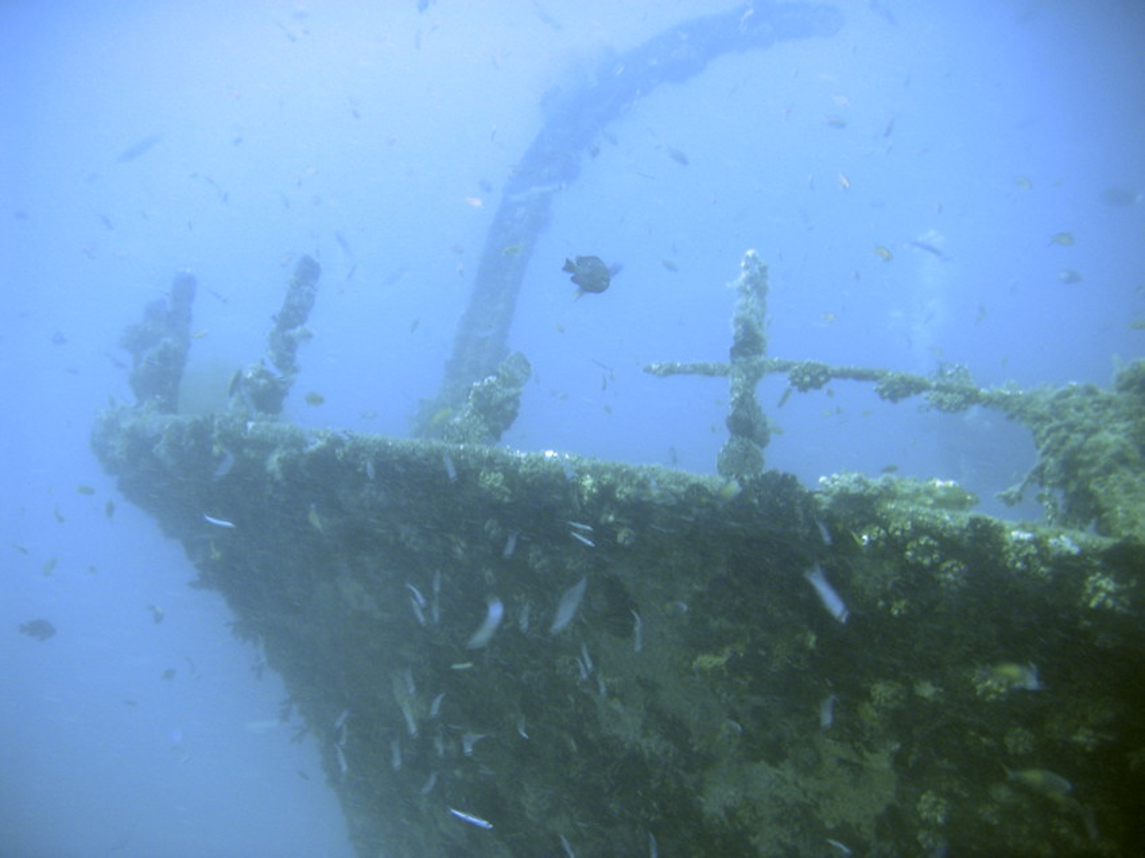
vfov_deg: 37.7
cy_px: 429
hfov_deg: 49.0
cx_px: 572
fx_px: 1257
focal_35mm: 38
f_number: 2.8
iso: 50
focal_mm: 6
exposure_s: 1/45
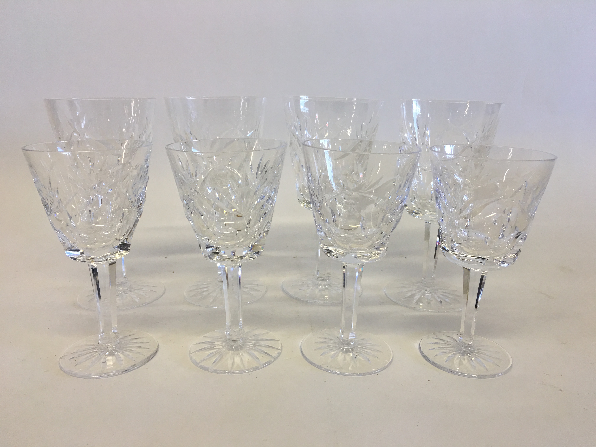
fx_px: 499
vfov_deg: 48.2
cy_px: 224
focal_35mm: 29
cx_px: 298
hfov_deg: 61.7
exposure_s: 1/30
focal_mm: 4.15
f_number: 2.2
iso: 25
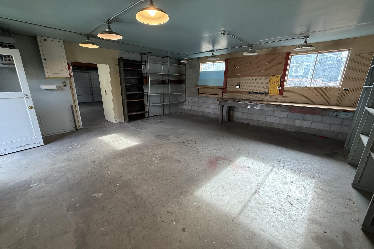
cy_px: 128
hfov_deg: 100.4
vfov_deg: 77.3
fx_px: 156
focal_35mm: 15
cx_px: 184
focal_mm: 2.22
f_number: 2.2
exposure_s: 1/120
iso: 160
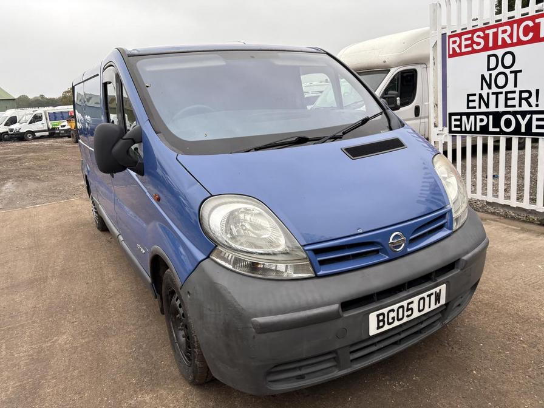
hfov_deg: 67.3
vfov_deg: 53.1
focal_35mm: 26
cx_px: 272
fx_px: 409
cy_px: 204
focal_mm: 5.96
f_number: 1.6
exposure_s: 1/296
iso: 40
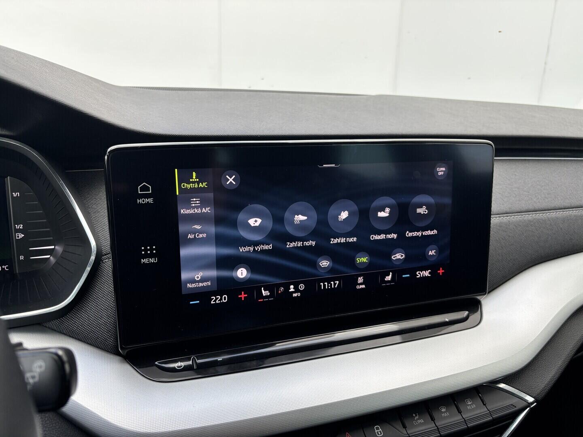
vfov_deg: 53.1
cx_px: 292
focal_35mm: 26
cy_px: 218
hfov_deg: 67.3
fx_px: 438
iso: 50
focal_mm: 5.96
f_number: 1.6
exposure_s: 1/282
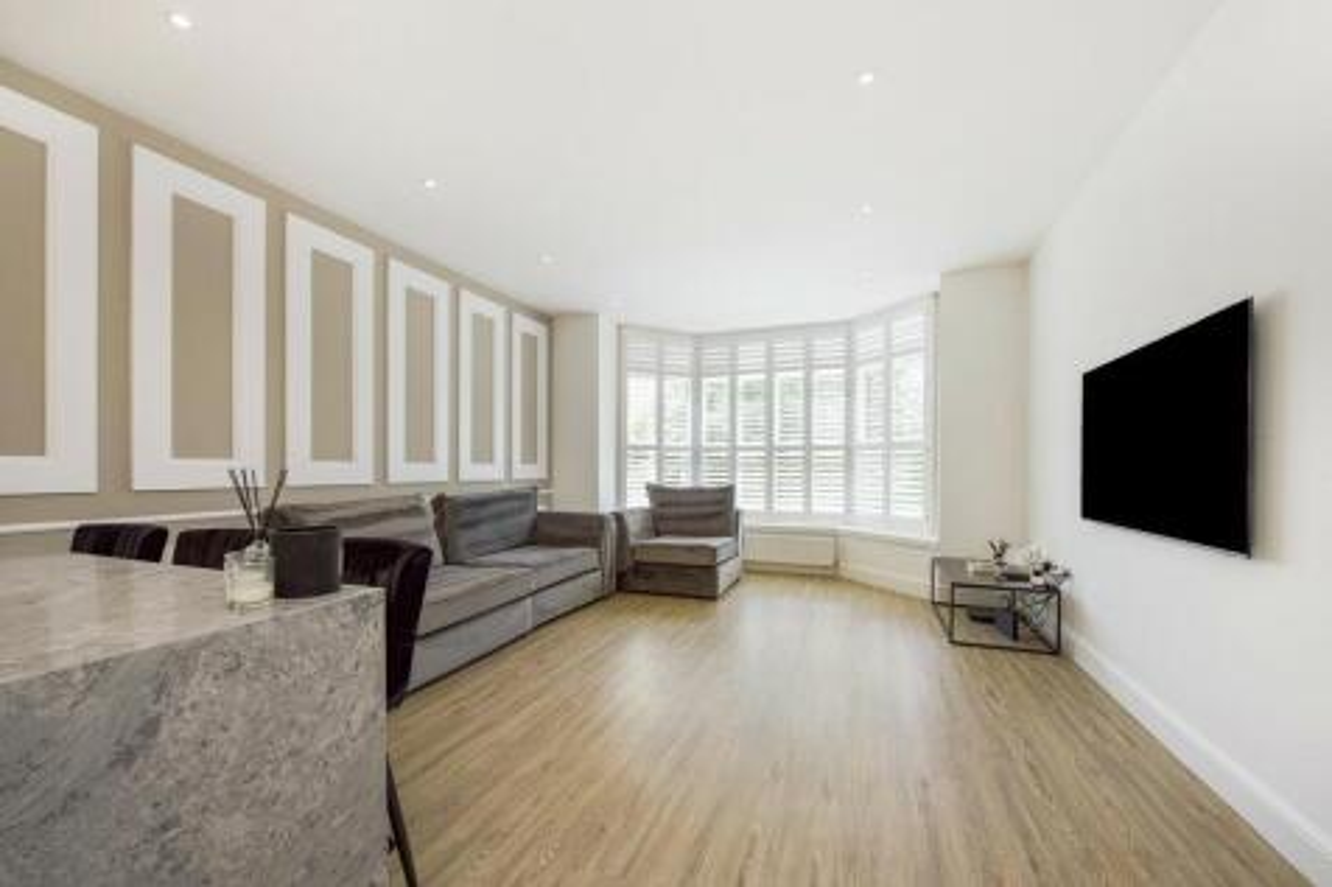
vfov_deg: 81.2
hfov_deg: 104.3
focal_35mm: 14
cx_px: 666
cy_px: 444
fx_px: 518
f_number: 9
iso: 320
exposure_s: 1/125
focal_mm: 14
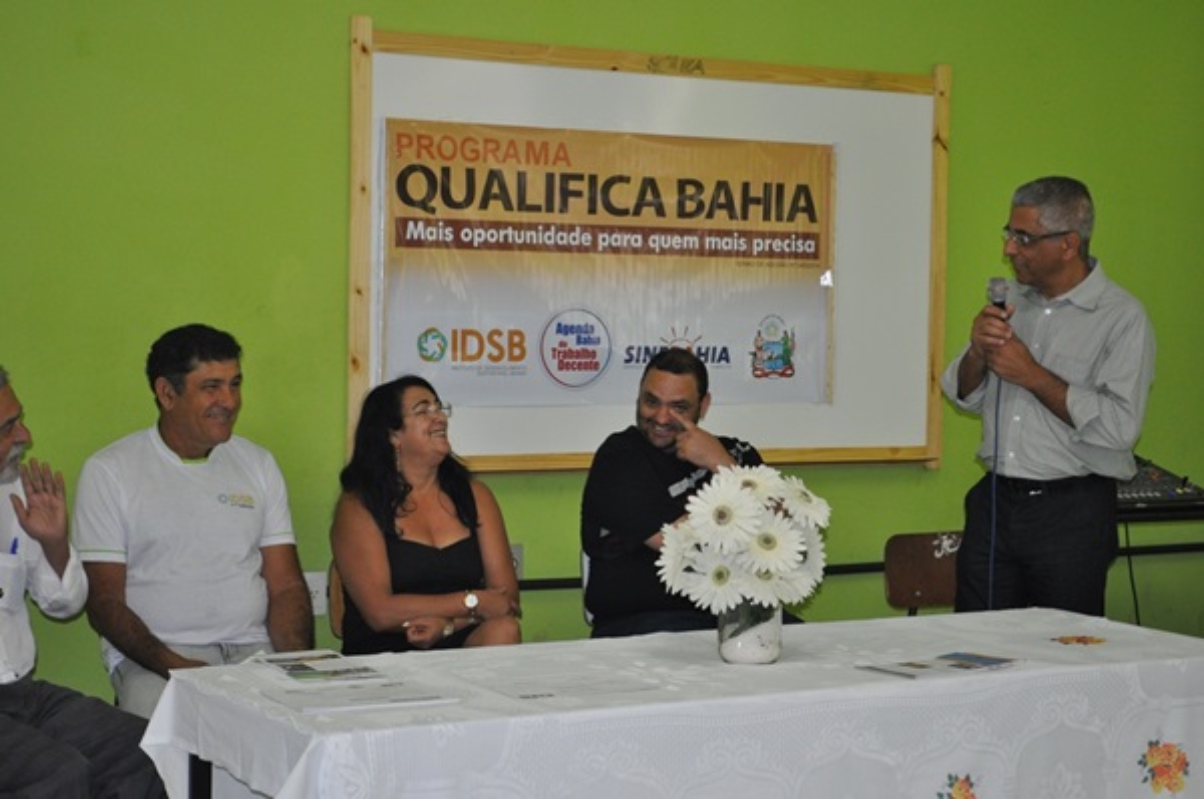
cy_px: 400
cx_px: 602
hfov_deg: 29.9
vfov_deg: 20.1
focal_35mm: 68
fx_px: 2254
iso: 800
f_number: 5.3
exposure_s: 1/60
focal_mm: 45
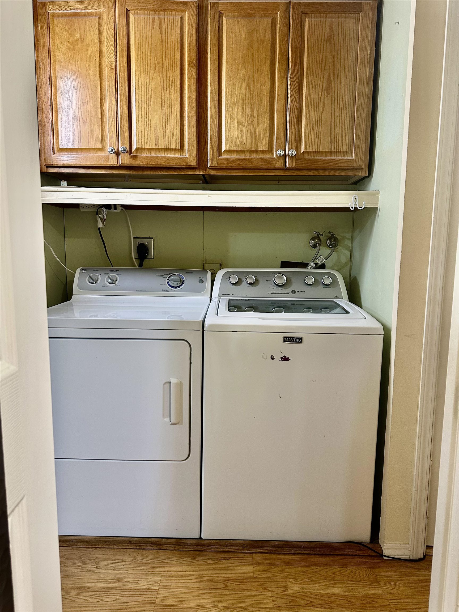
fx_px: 424
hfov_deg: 56.8
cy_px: 306
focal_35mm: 24
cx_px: 230
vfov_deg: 71.6
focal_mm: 6.86
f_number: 1.78
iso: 200
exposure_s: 1/60
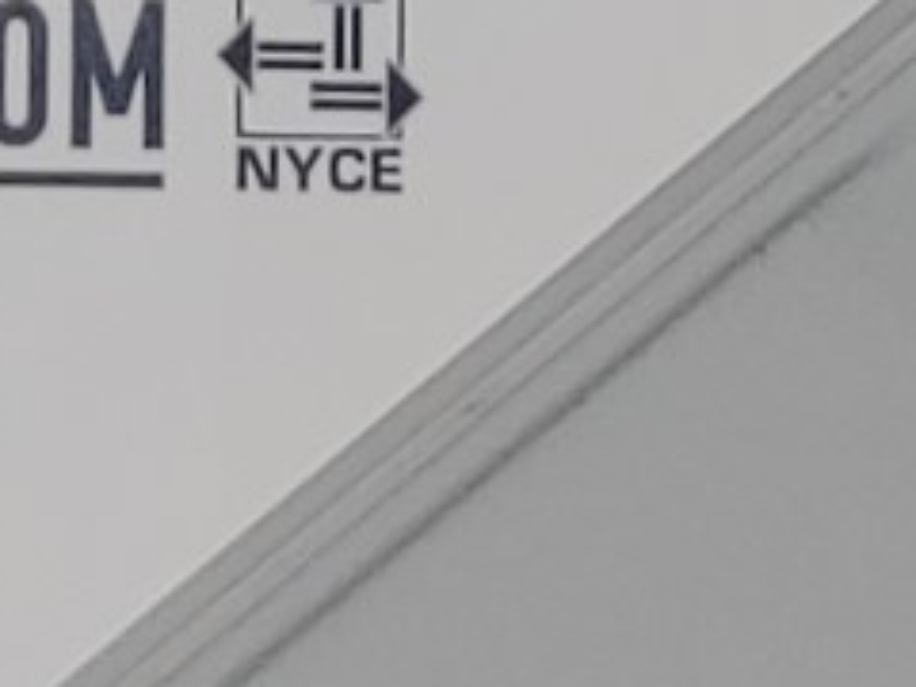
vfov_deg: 5.7
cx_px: 34
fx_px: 6510
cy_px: -1240
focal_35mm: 246
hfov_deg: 8.0
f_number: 1.8
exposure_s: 1/104
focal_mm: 4.36
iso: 50
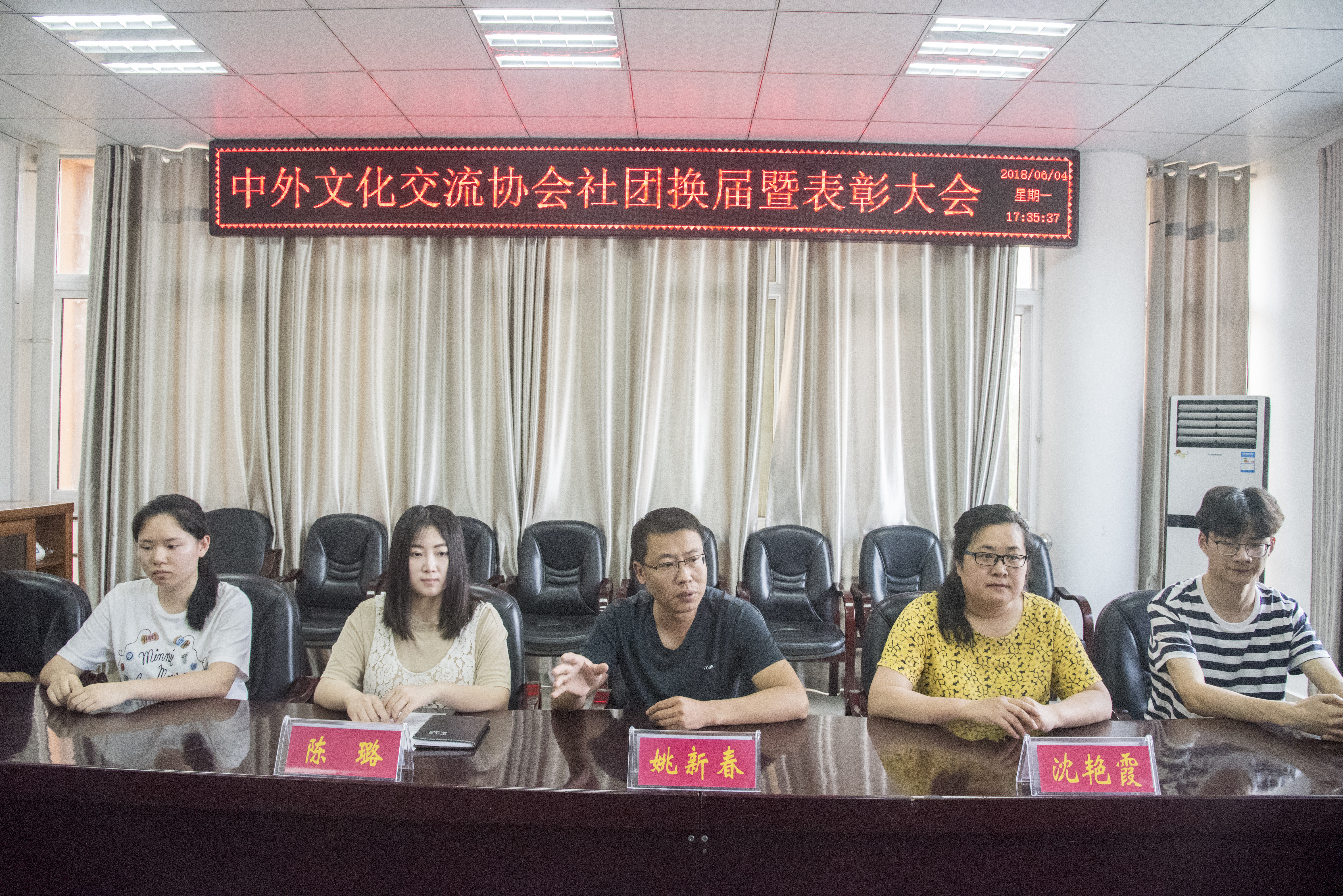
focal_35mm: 24
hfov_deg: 73.7
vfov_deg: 53.2
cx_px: 672
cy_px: 448
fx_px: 896
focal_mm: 24
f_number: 10
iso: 9000
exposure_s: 1/60
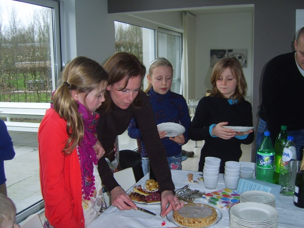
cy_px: 114
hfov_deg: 49.0
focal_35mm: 38
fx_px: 334
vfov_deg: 37.7
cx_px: 152
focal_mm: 7.8
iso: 100
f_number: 2.8
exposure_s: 1/30
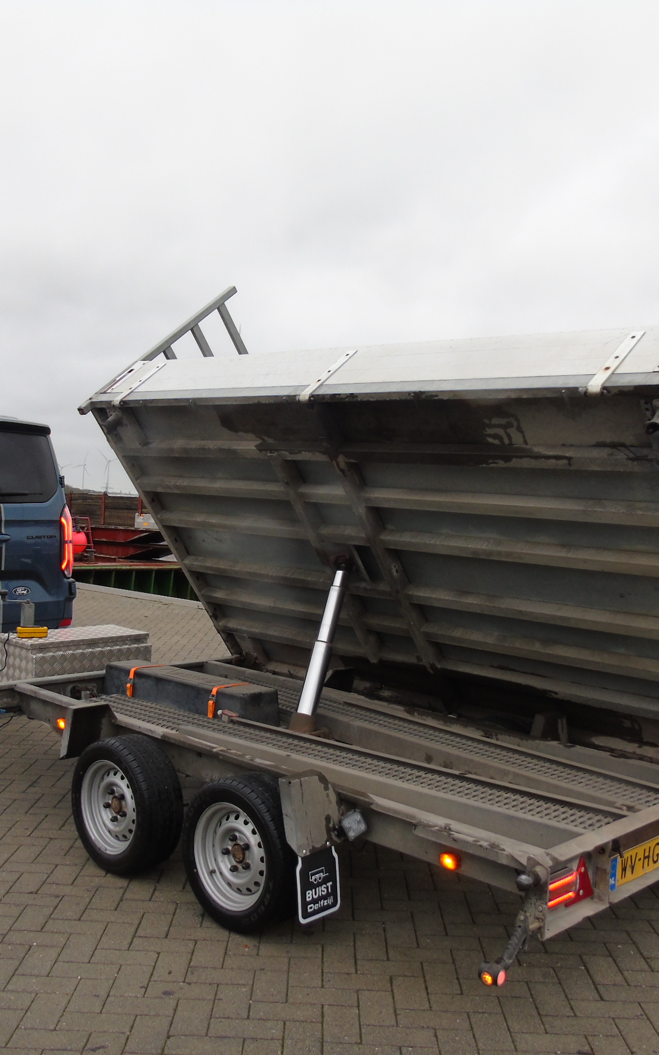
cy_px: 534
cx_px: 291
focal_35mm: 36
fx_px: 1035
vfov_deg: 54.0
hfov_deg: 35.3
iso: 80
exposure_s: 1/40
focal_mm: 4.4
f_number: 3.4
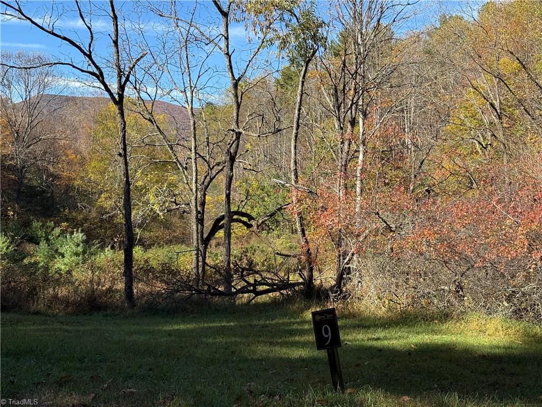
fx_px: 752
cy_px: 204
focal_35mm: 48
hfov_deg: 39.7
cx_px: 271
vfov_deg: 30.3
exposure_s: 1/1754
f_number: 1.78
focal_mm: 6.76
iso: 64
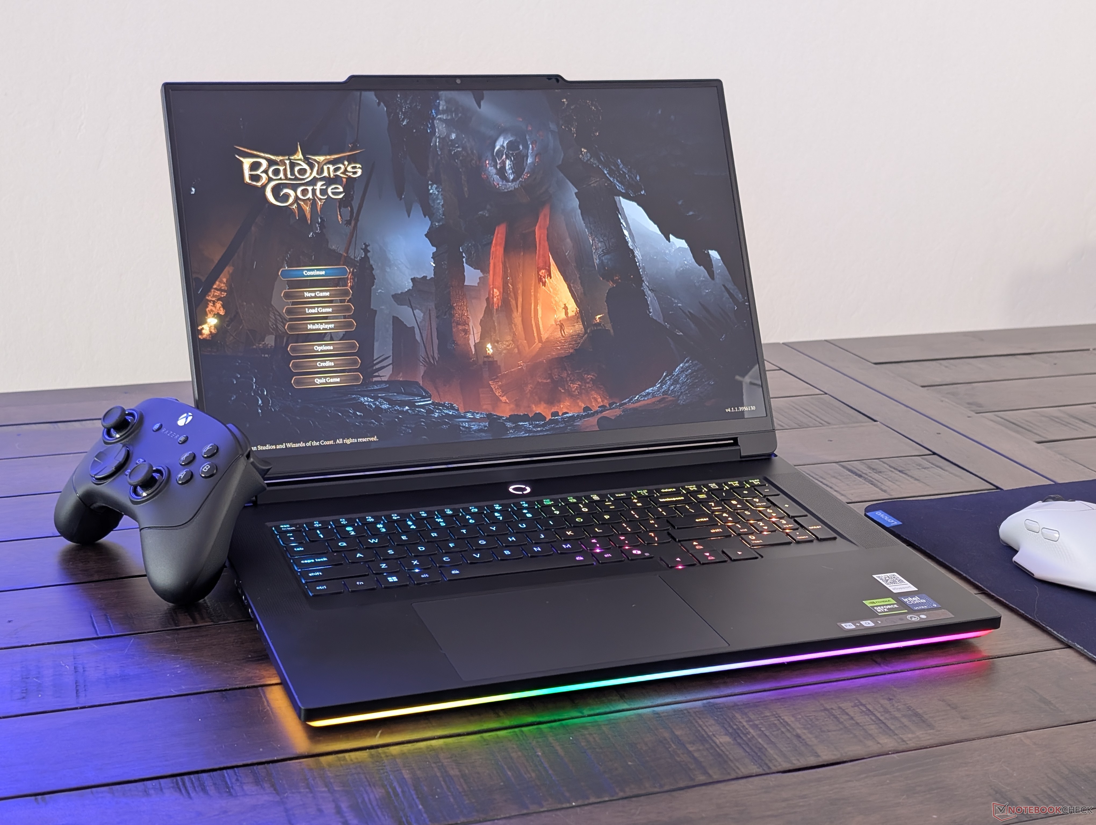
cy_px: 412
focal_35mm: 49
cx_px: 548
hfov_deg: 38.9
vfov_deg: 29.7
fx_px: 1554
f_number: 1.68
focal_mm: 6.9
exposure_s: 1/30
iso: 81
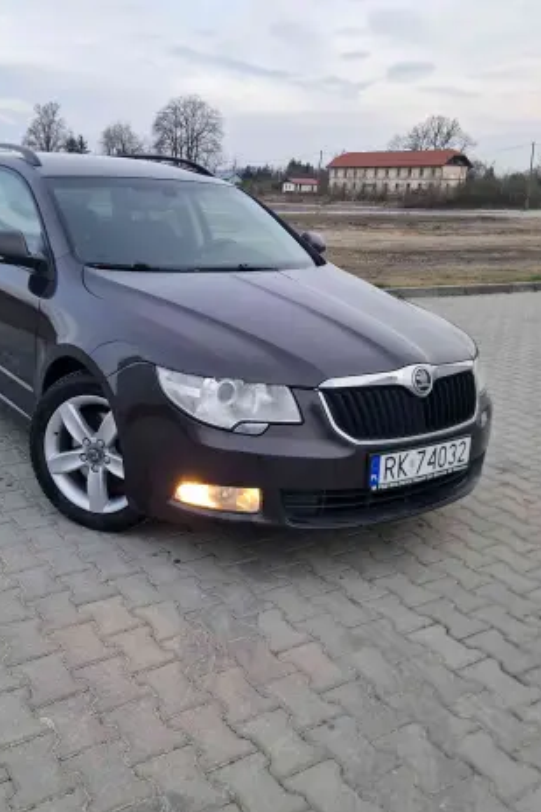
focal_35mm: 33
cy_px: 418
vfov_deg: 57.2
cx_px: 208
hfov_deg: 39.7
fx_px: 744
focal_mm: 5.4
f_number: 1.8
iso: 80
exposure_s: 1/180
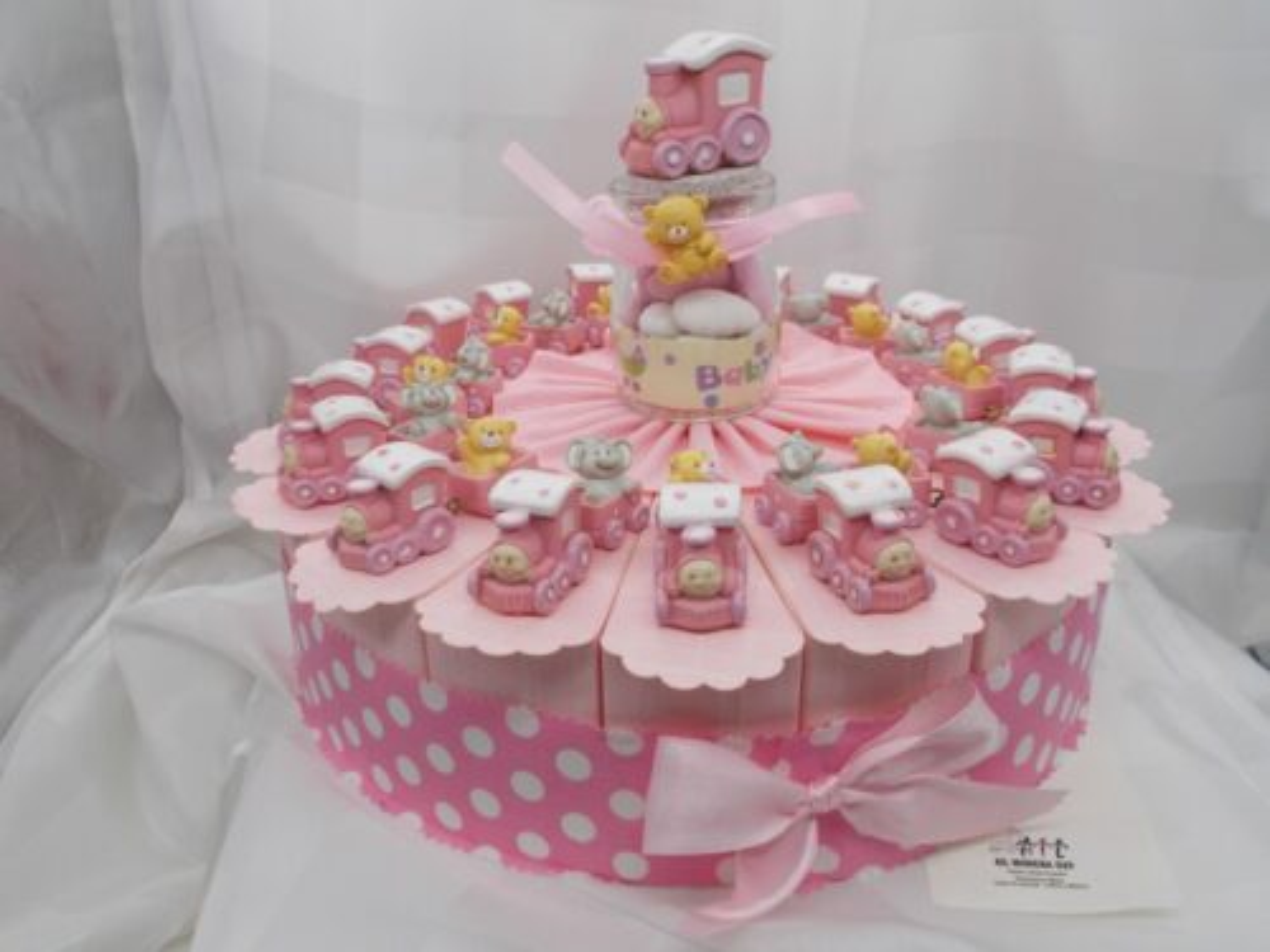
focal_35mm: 30
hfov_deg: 60.0
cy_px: 476
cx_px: 635
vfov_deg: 46.8
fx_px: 1101
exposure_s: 1/160
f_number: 3.4
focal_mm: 5.3
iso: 80
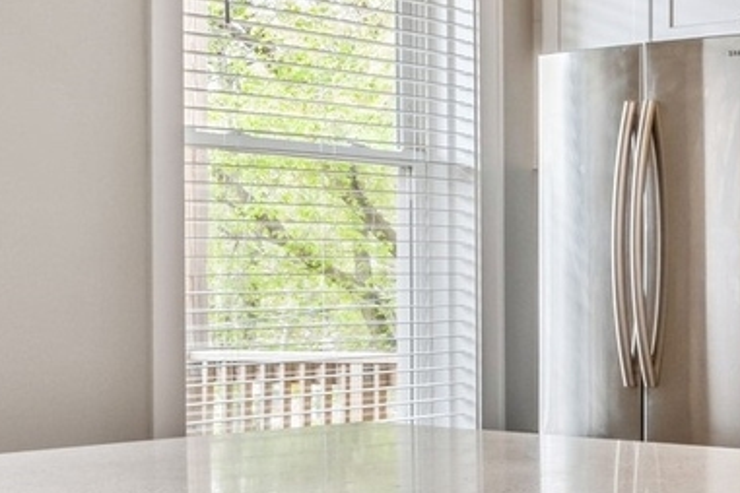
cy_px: 353
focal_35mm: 68
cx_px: 1046
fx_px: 1398
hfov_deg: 24.5
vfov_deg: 19.9
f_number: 11
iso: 250
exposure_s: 1/8
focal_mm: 16
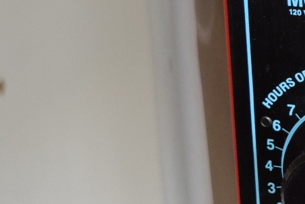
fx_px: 2267
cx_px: 550
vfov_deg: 5.2
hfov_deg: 7.5
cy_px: 113
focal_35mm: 267
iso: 560
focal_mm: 27
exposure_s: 1/125
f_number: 5.6
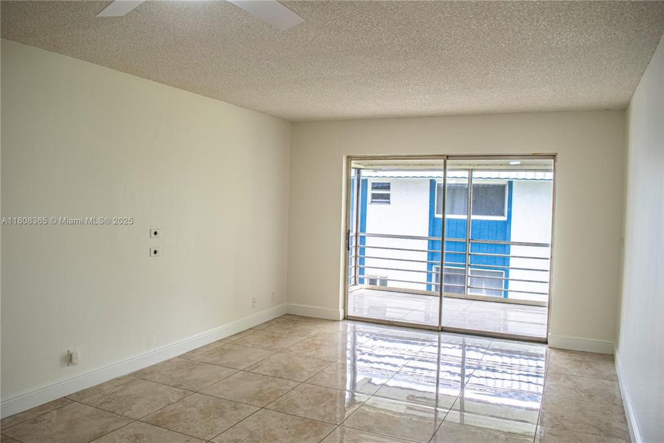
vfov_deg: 47.9
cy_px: 222
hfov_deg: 67.4
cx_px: 332
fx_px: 498
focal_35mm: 27
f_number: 6.3
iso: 500
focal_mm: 18
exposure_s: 1/400
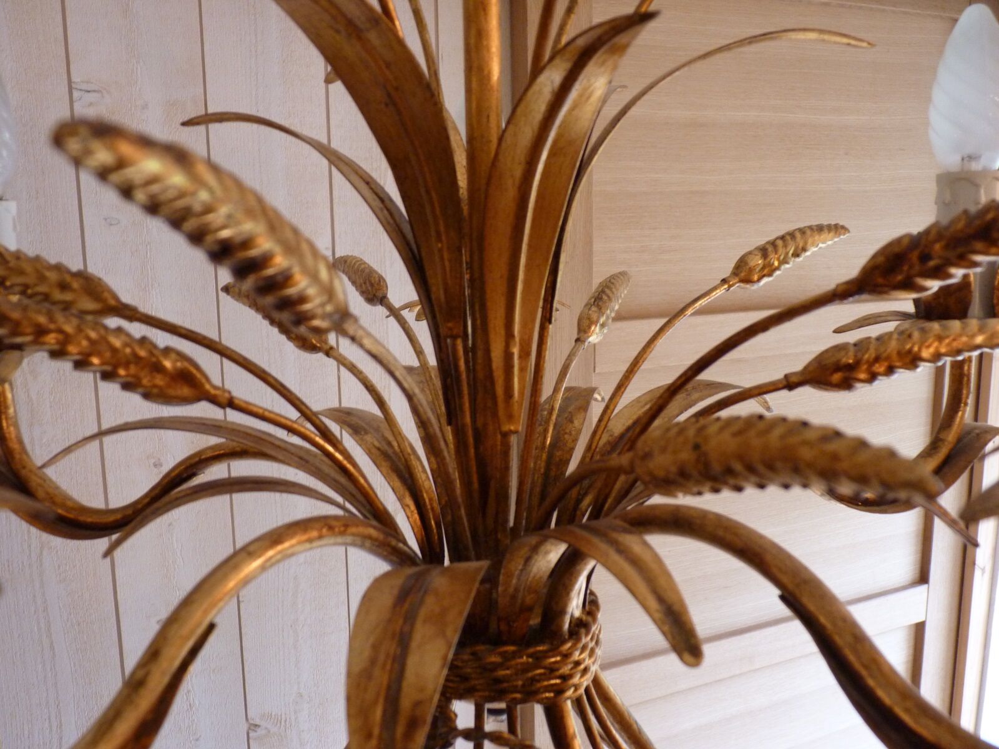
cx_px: 500
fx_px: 866
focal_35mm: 30
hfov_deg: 60.0
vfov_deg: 46.8
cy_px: 374
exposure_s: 1/30
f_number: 3
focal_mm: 5.3
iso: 320
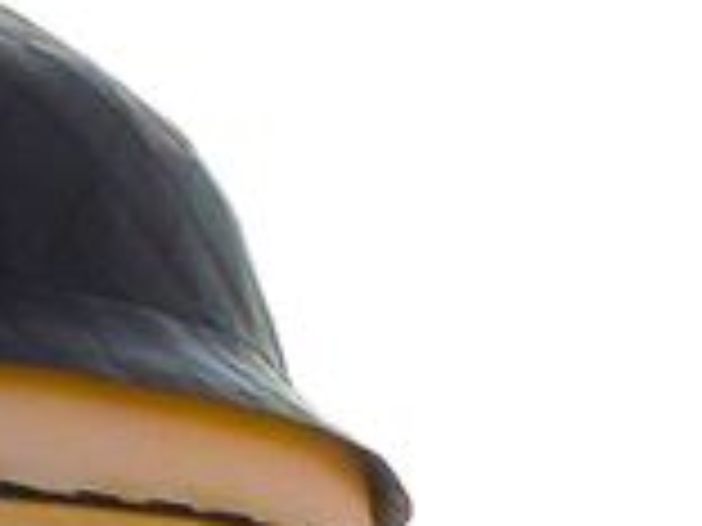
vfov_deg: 6.7
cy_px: 198
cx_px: -1566
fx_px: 4522
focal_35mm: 223
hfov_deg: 7.5
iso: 80
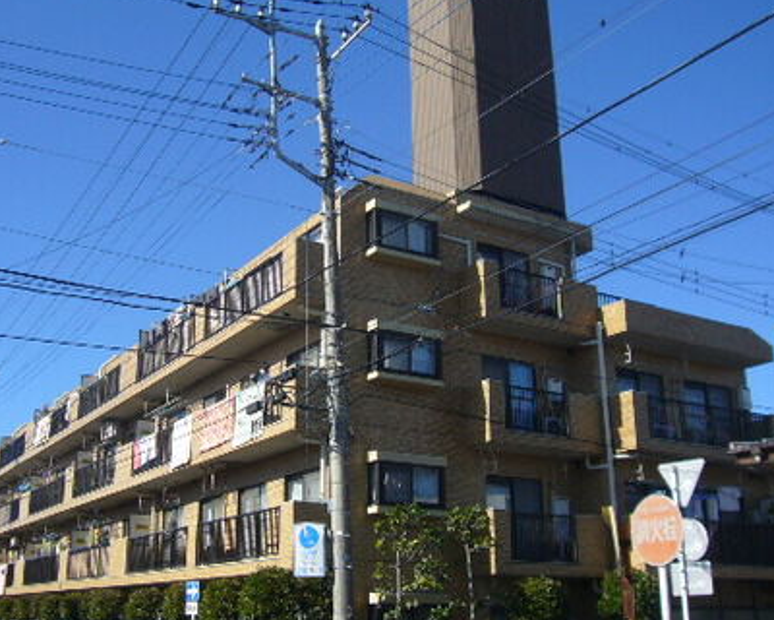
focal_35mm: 41
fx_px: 939
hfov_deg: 44.6
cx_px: 312
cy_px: 331
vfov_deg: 36.5
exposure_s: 1/320
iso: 80
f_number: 5.6
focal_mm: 4.6
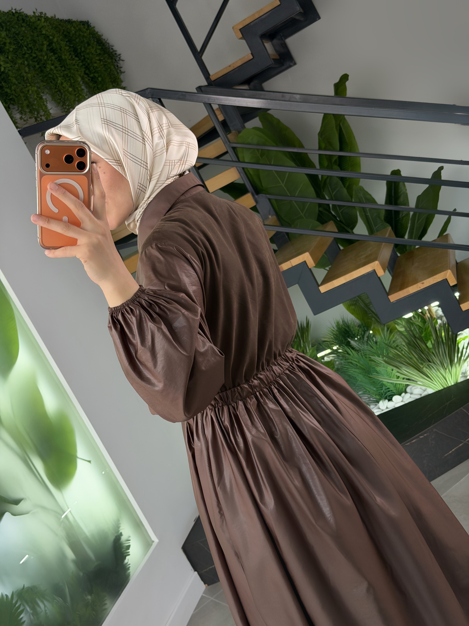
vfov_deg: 39.7
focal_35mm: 48
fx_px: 867
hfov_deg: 30.3
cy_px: 313
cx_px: 234
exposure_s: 1/158
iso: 50
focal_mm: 6.76
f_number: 1.78
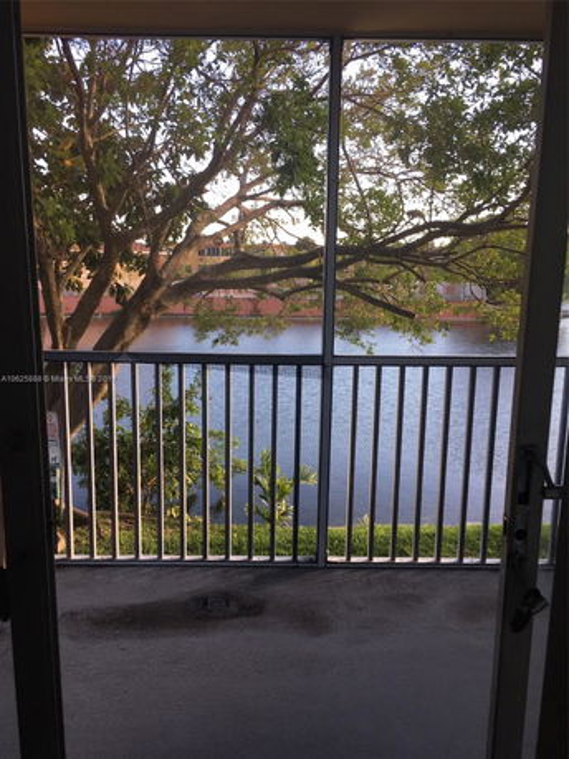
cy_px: 380
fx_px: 636
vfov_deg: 61.7
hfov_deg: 48.2
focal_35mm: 29
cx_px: 284
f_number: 2.2
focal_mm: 4.15
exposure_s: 1/120
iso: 32
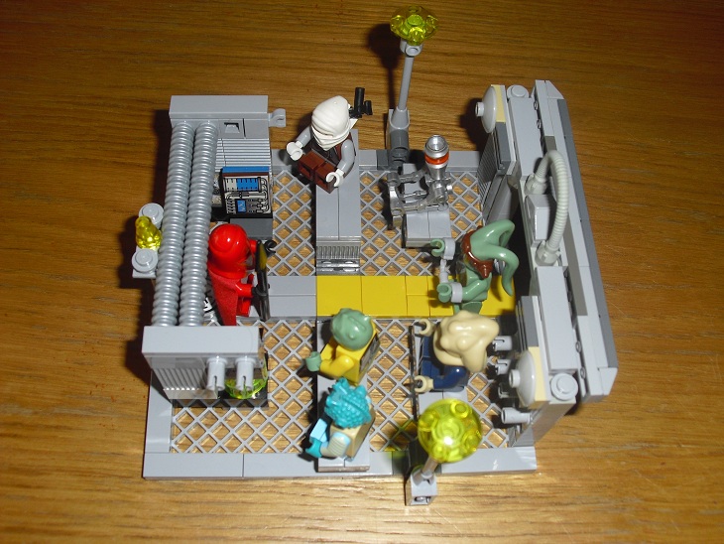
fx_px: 753
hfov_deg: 51.3
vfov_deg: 39.7
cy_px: 272
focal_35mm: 36
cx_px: 362
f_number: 3.1
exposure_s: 1/60
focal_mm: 6.3
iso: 100
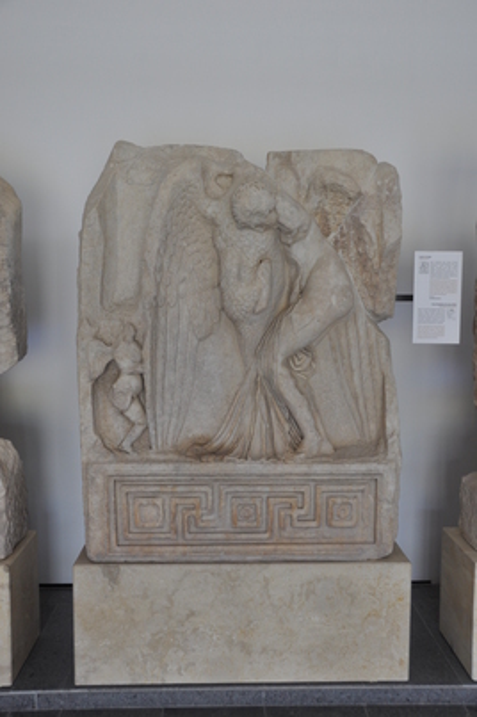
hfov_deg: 36.8
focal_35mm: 36
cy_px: 358
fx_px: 717
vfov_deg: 53.2
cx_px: 238
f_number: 5
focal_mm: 24
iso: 400
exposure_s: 1/100
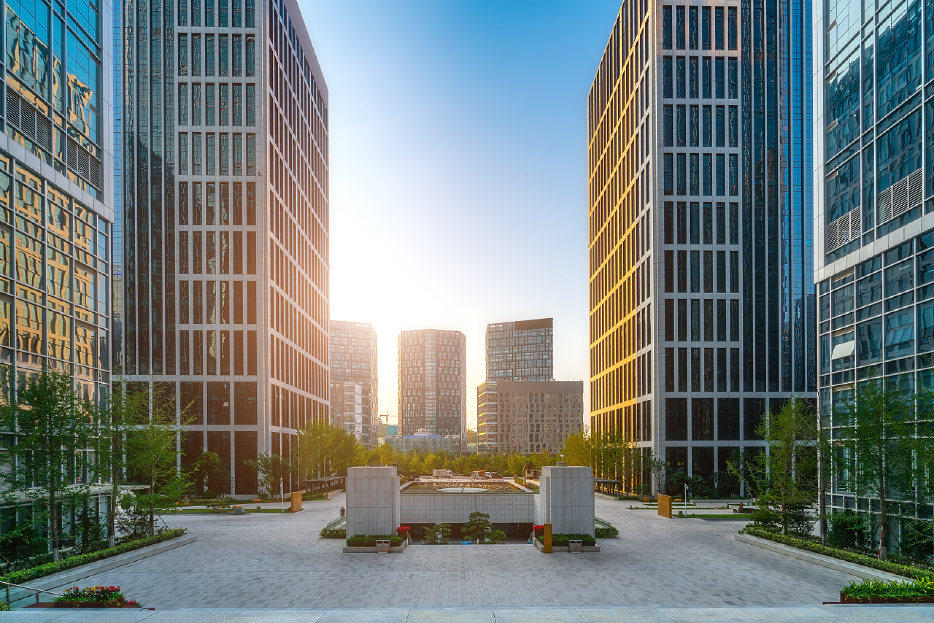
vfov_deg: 73.8
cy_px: 312
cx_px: 467
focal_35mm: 16
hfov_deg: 96.7
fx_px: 415
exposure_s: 1/160
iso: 200
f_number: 8
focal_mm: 16
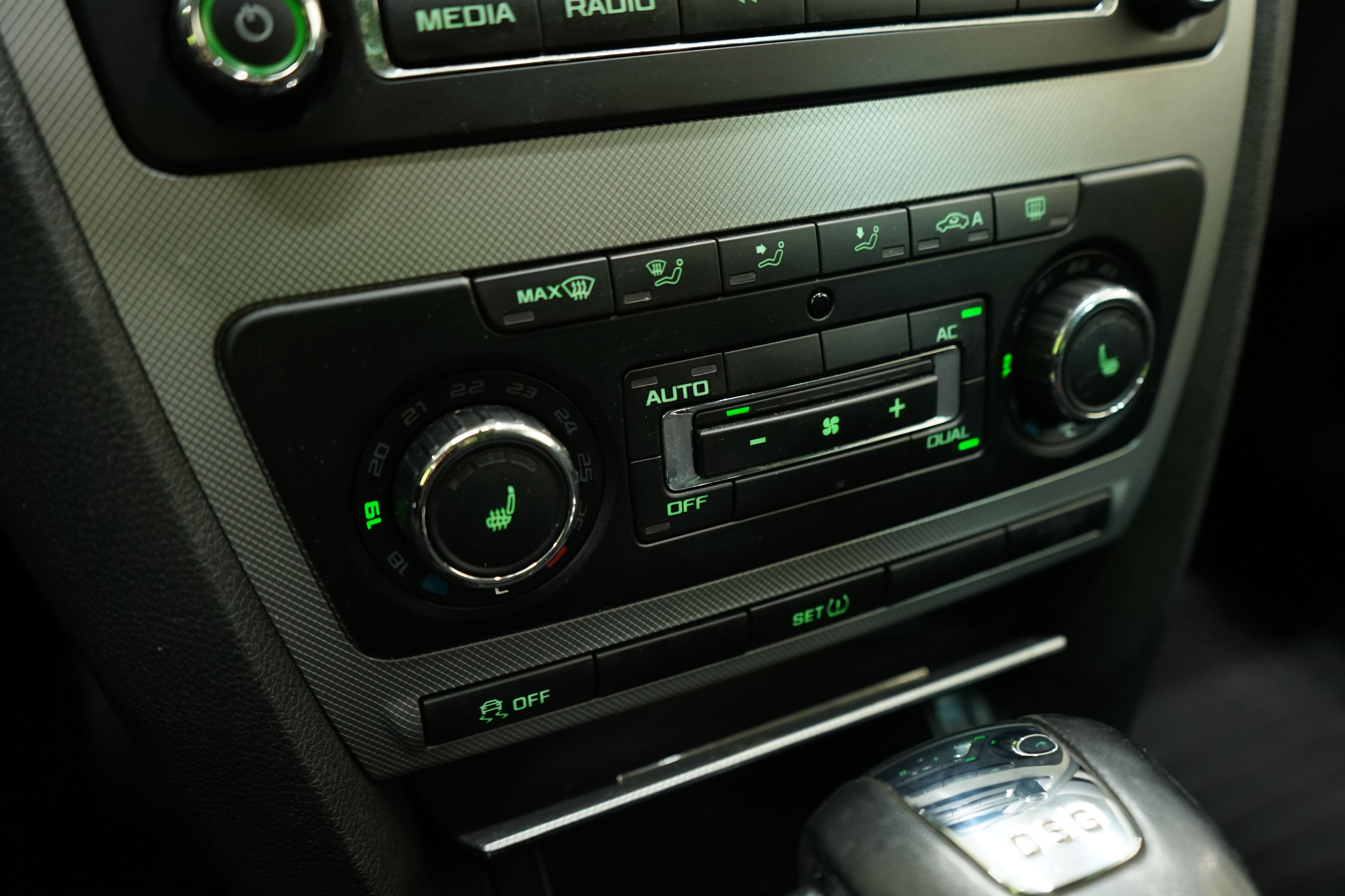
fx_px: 1046
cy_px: 448
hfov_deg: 65.5
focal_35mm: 28
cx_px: 672
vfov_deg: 46.4
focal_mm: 28
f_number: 4.5
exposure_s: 1/10
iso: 1000
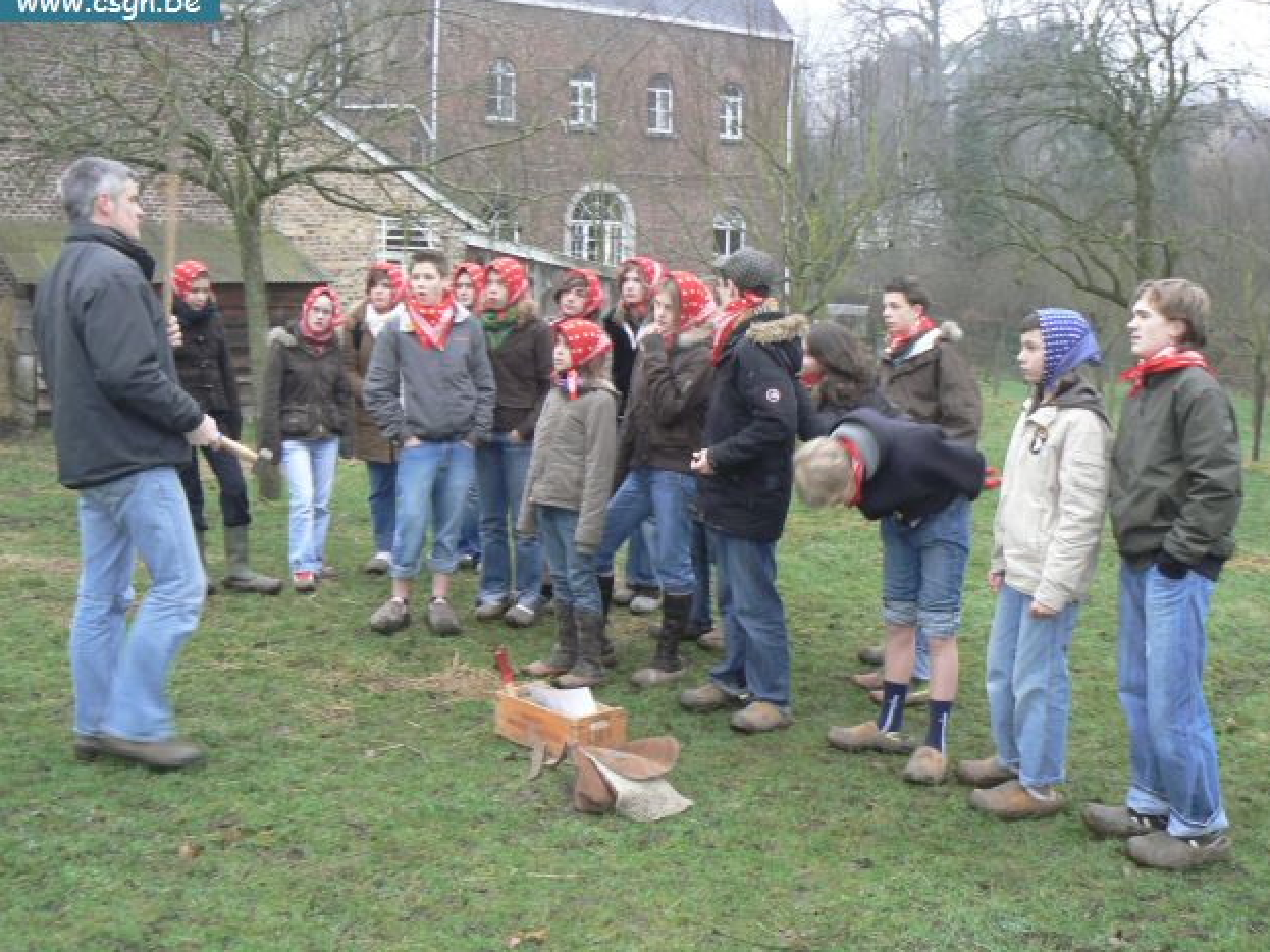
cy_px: 465
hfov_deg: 50.1
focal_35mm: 37
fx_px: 1357
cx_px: 648
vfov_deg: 38.7
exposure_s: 1/30
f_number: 2.8
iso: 100
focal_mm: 6
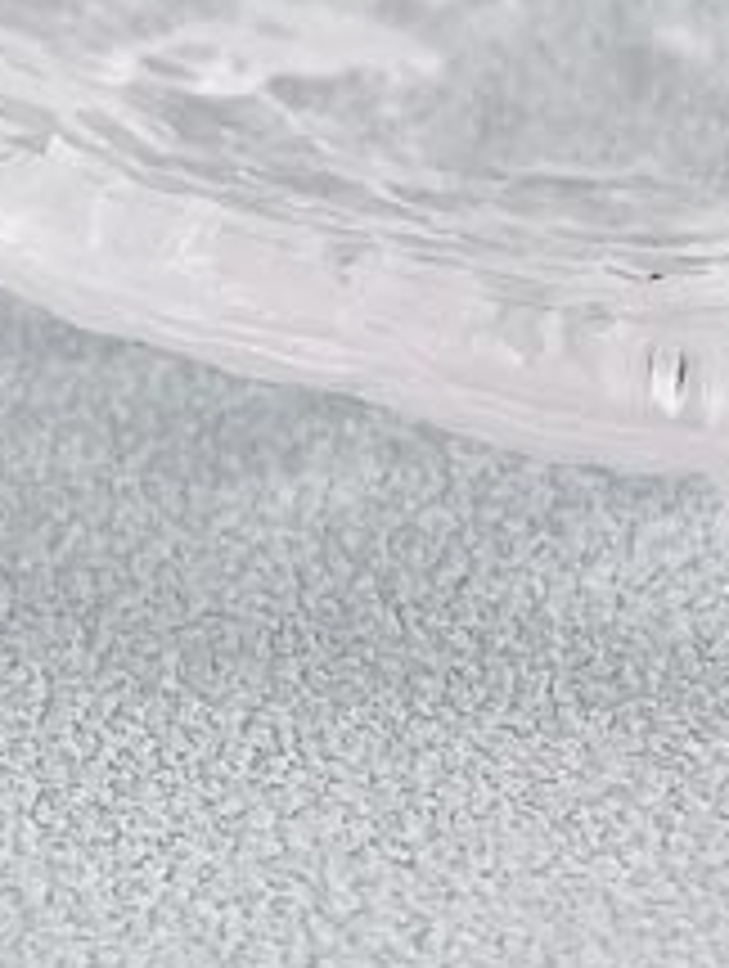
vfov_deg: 4.3
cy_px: -516
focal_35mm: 456
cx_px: -1138
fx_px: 12766
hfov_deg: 3.2
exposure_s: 1/160
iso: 125
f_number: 2.67
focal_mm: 22.48
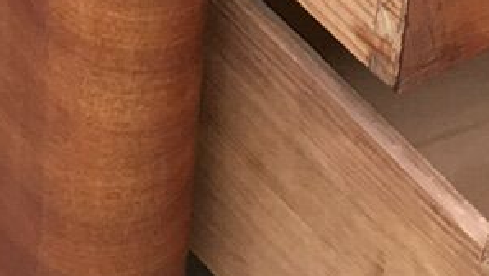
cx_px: 377
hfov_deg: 9.9
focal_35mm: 217
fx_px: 2815
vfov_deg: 5.3
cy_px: -493
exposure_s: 1/33
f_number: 2.2
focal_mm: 4.15
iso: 64
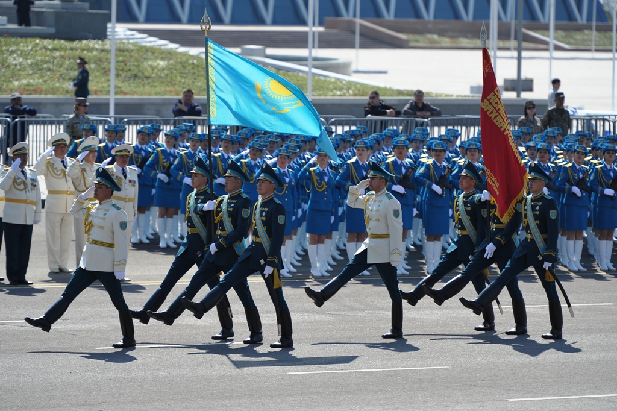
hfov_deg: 9.0
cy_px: 206
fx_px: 3940
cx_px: 308
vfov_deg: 6.0
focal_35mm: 230
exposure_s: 1/2000
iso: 250
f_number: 4
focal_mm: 230
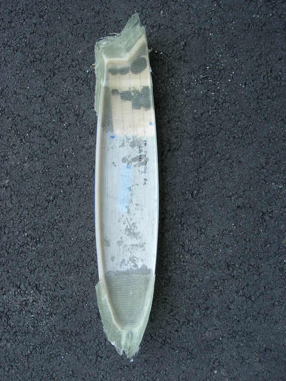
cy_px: 190
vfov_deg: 49.0
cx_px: 143
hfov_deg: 37.7
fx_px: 419
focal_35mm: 38
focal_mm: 7.8
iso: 64
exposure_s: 1/67.8
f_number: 4.8
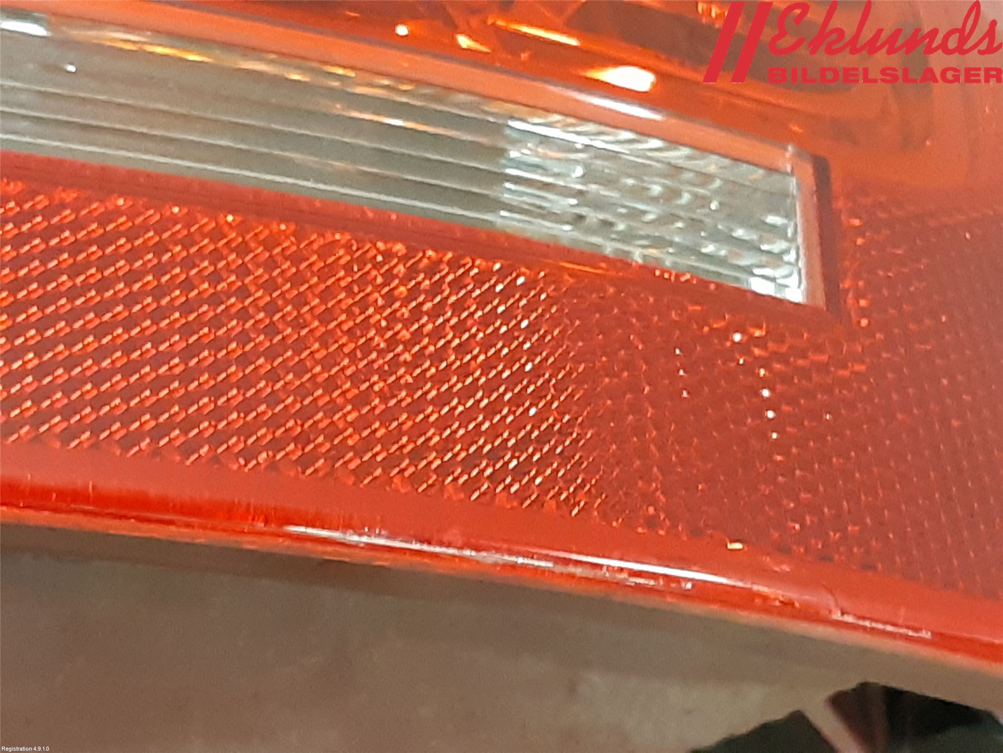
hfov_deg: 67.3
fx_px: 753
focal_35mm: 26
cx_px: 502
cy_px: 376
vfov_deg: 53.1
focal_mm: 3.93
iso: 320
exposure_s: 1/25
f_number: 1.7
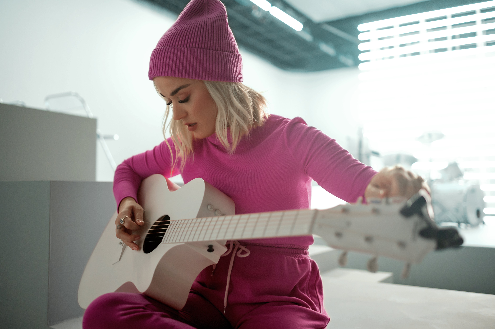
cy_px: 164
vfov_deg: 37.8
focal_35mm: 35
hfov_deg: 54.5
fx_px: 481
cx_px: 248
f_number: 1.8
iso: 1600
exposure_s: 1/125
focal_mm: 35
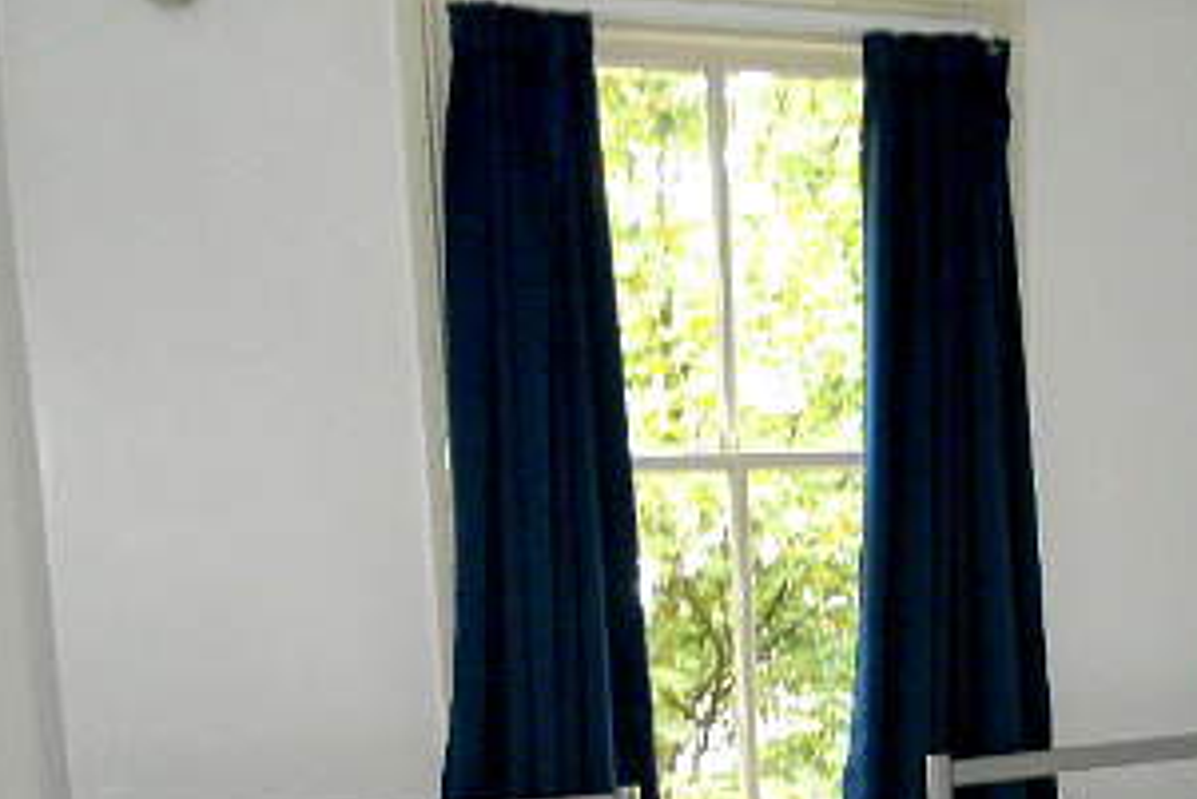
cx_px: 853
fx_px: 1830
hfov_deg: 35.6
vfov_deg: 23.4
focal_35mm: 55
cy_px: 841
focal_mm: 4.9
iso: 200
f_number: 3.2
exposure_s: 1/50
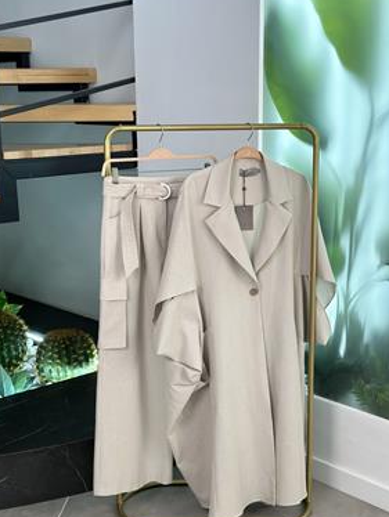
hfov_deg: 27.5
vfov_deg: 36.1
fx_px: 793
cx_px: 209
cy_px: 267
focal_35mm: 53
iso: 80
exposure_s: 1/355
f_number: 1.78
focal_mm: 6.86
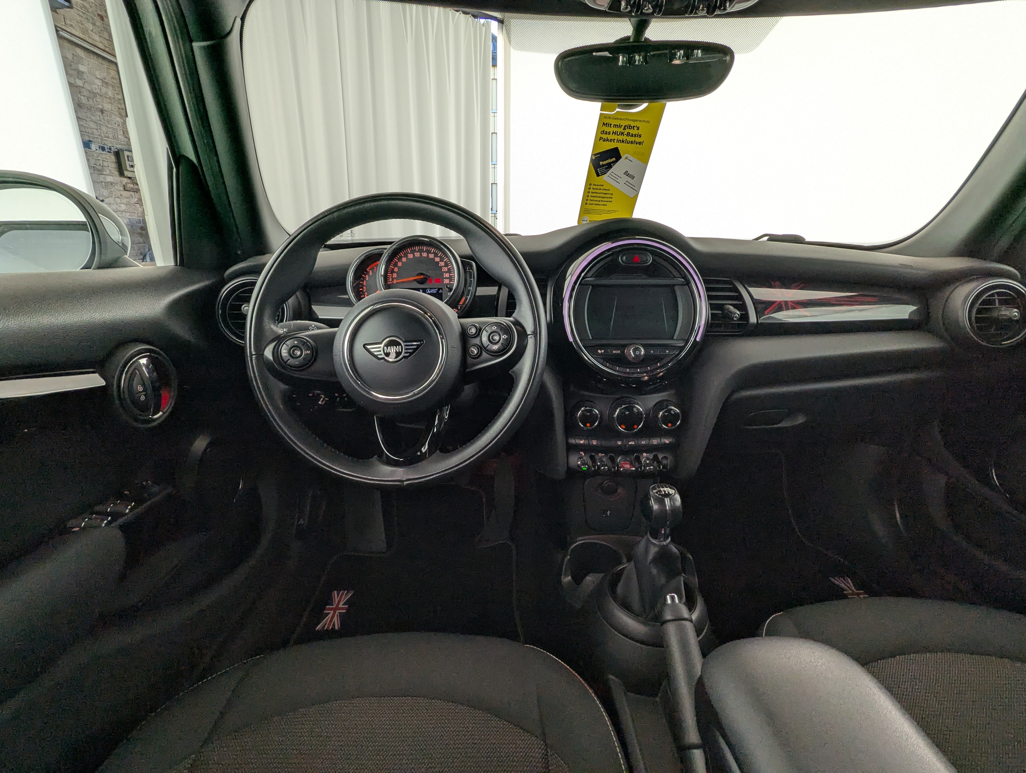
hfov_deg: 94.4
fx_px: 475
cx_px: 513
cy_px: 386
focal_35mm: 16
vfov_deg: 78.2
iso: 100
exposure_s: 1/101
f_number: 2.2
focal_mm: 2.35
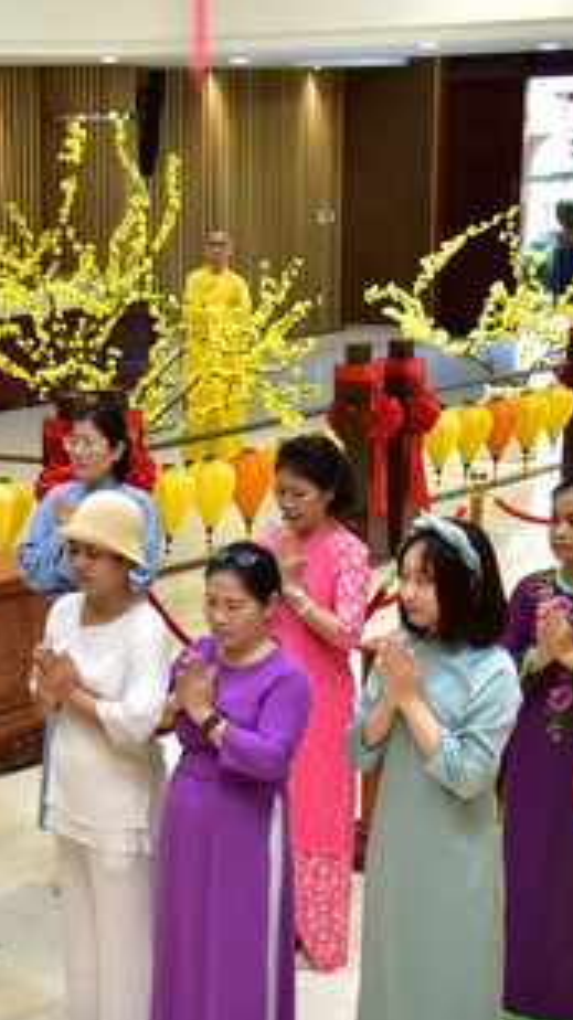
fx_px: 2271
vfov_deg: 25.1
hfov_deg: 14.2
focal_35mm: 84
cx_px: 60
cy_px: 704
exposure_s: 1/125
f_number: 4
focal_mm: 38
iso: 1000
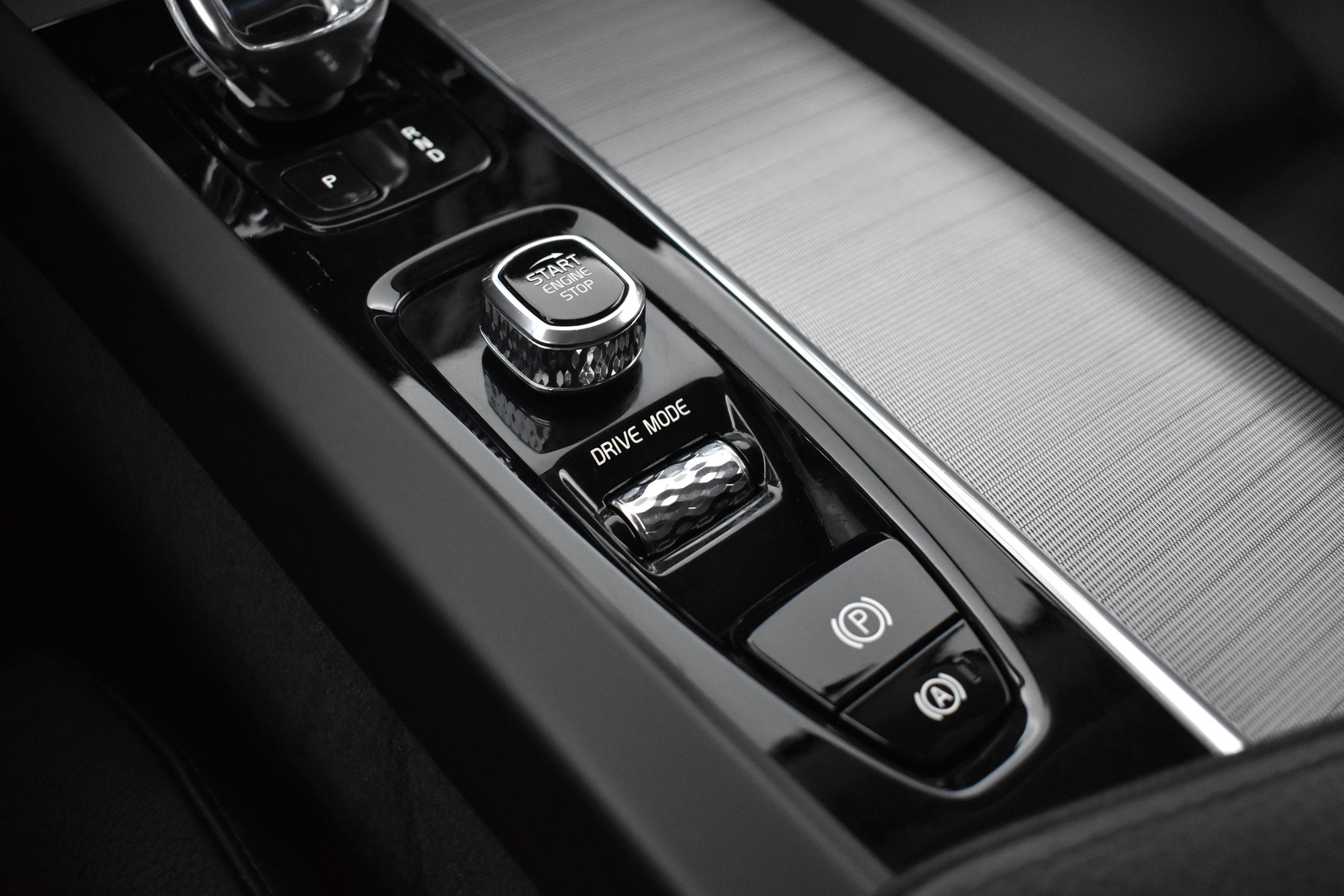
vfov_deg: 36.9
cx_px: 672
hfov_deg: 53.1
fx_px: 1344
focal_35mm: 36
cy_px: 448
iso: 3200
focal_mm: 24
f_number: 3.8
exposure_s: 1/40
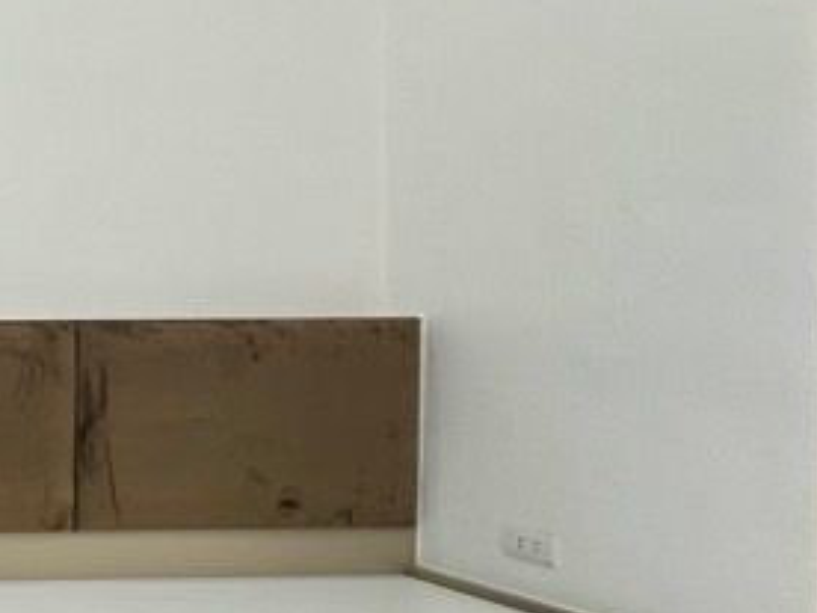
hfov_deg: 22.3
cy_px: 249
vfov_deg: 28.0
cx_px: -642
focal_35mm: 52
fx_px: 1227
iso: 80
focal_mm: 2.22
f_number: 2.2
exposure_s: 1/100
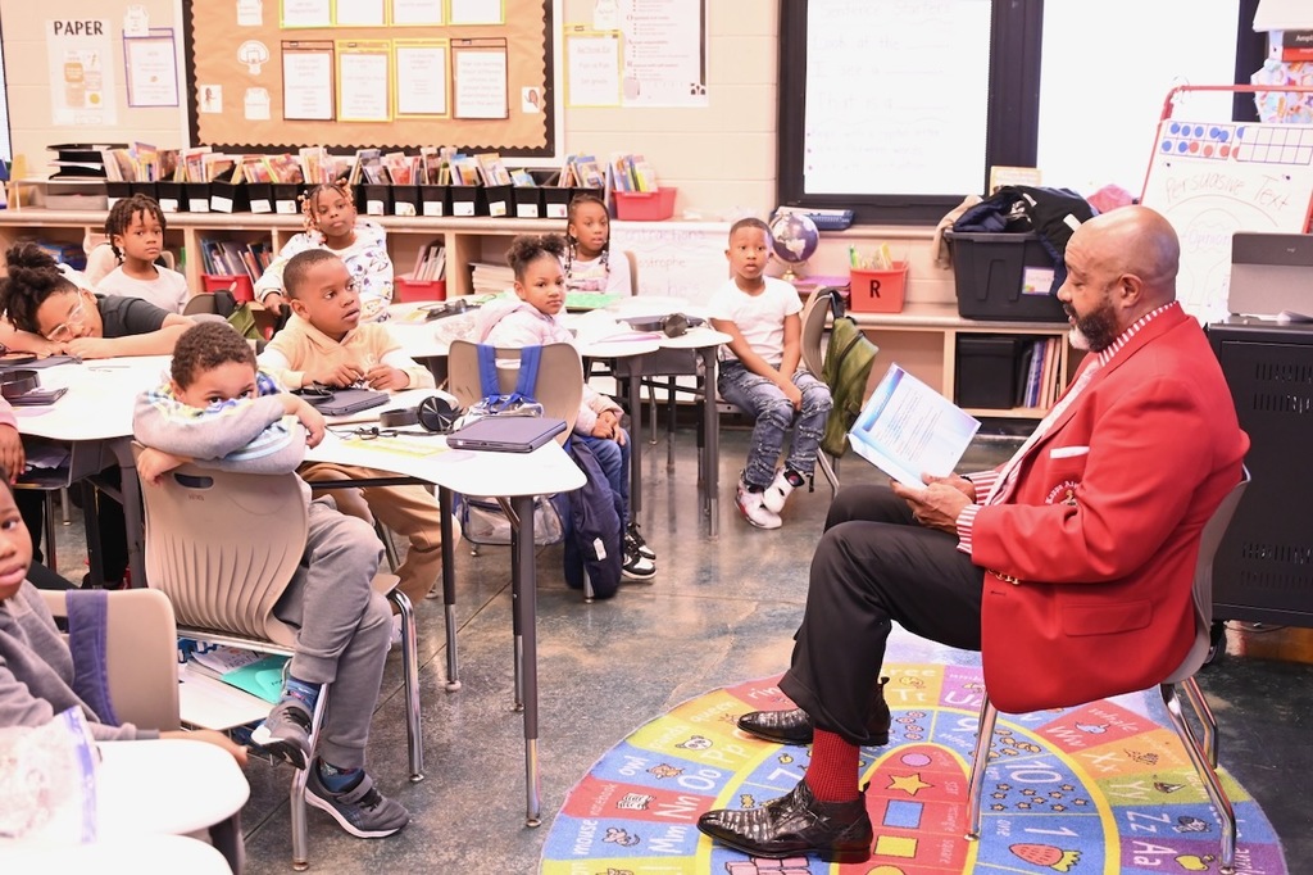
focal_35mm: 44
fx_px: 1604
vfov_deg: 30.5
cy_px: 438
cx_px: 656
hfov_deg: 44.5
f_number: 4
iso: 4000
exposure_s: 1/200
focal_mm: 44
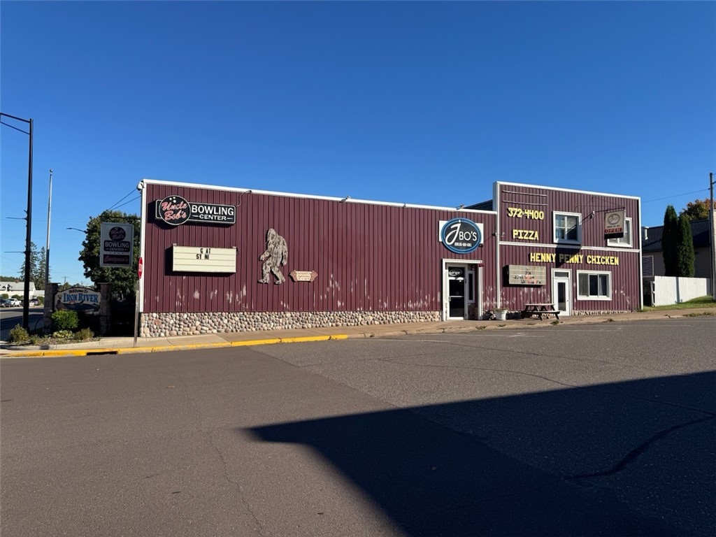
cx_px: 358
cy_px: 268
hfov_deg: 71.6
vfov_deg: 56.8
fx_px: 496
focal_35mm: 24
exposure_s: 1/4049
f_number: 1.78
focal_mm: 6.76
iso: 80
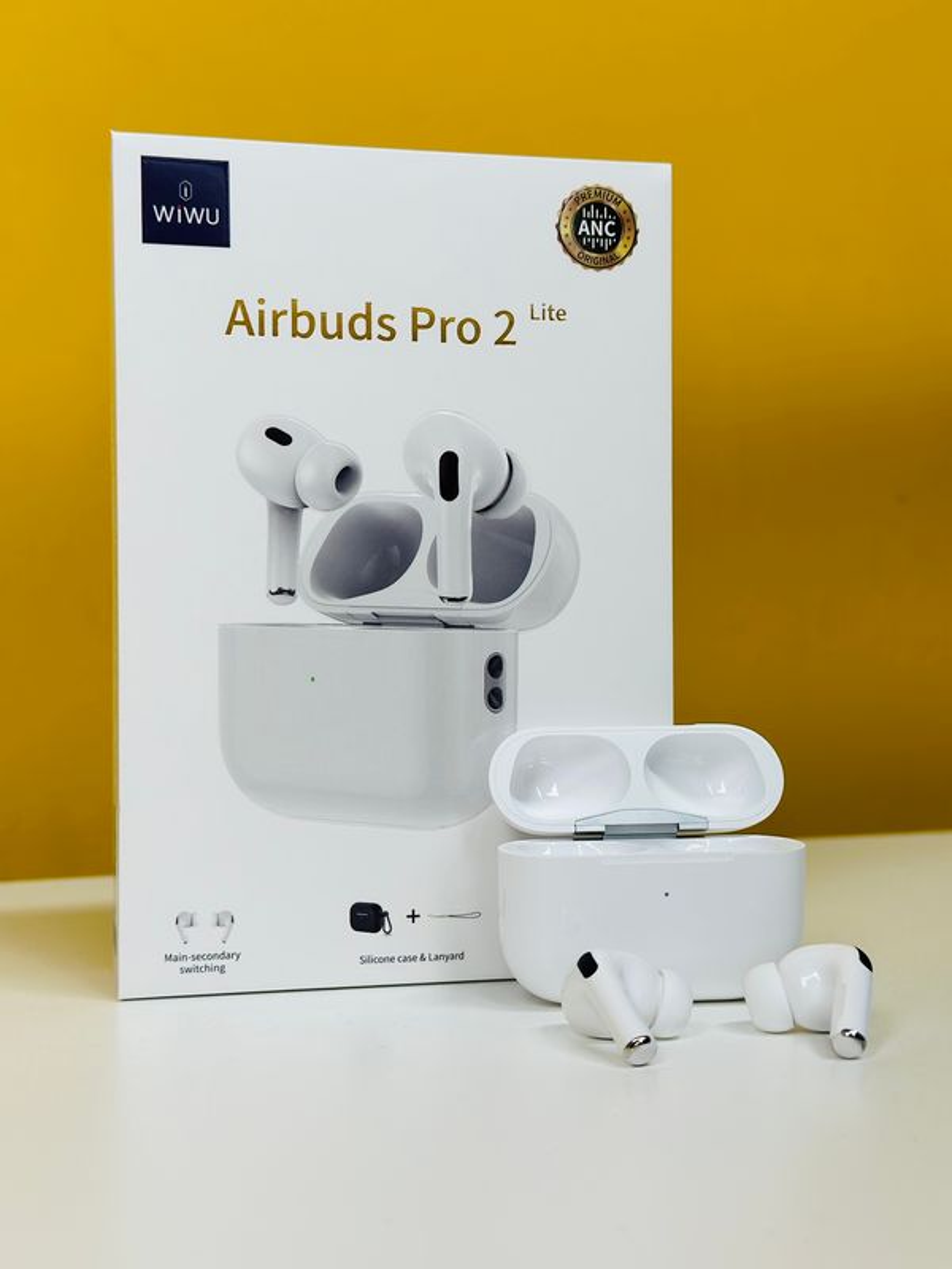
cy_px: 634
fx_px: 1760
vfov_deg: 39.7
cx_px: 476
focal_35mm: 48
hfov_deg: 30.3
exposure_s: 1/116
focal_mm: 6.86
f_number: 1.78
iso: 64
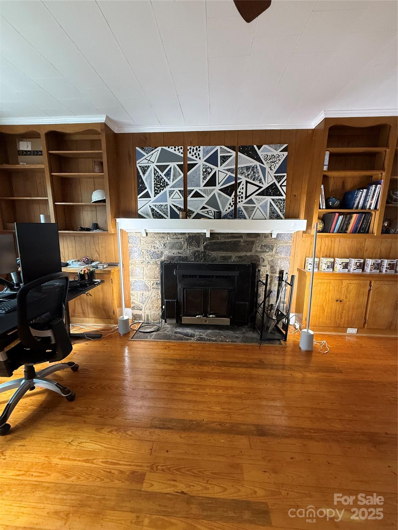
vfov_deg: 102.1
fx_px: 215
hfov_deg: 85.7
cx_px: 199
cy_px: 265
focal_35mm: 14
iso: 500
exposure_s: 1/60
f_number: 2.2
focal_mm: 2.22
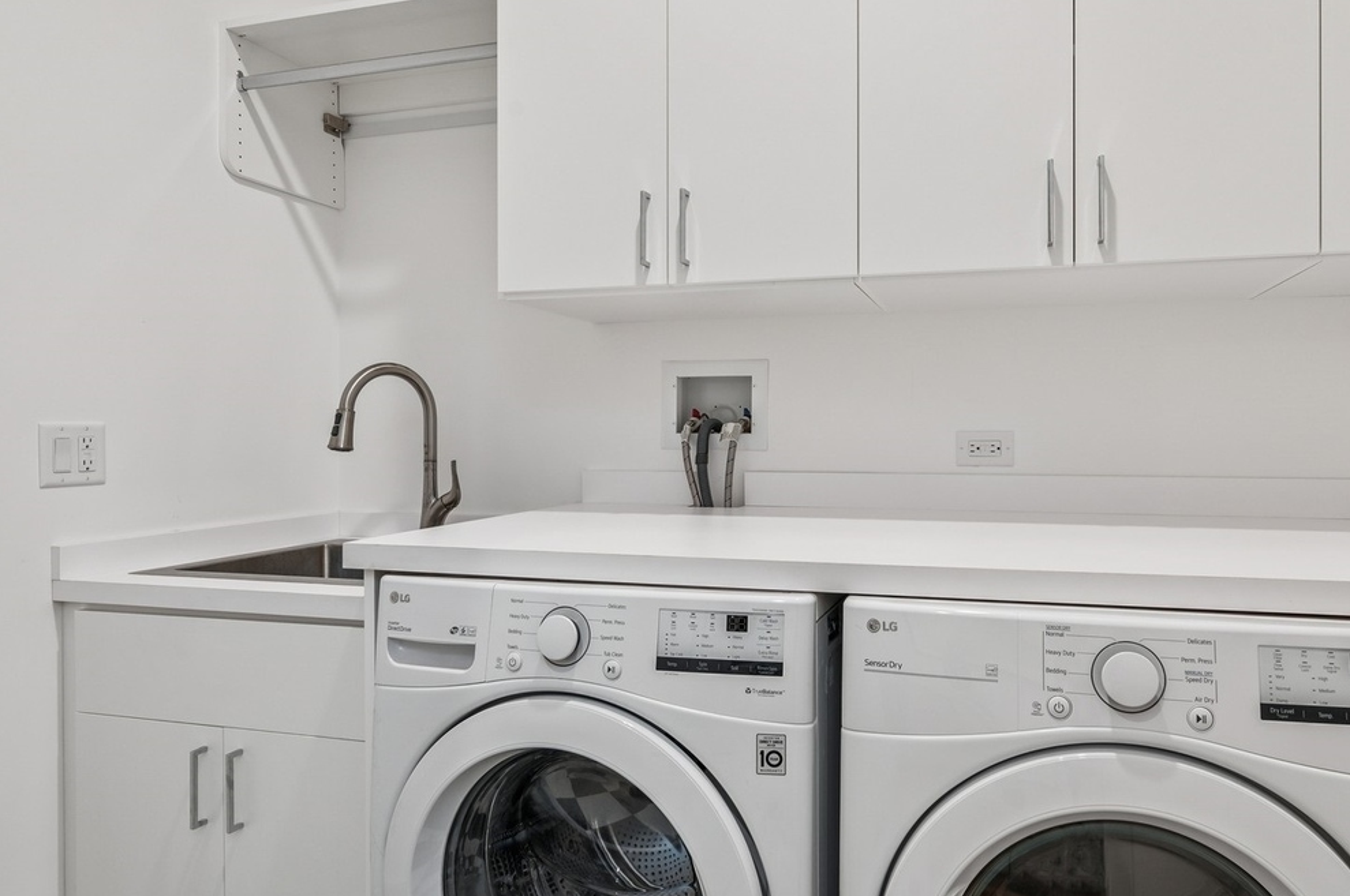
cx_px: 764
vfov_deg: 55.0
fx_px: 861
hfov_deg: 75.8
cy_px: 424
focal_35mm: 23
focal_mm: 14
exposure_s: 1/4
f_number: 9.5
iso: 200
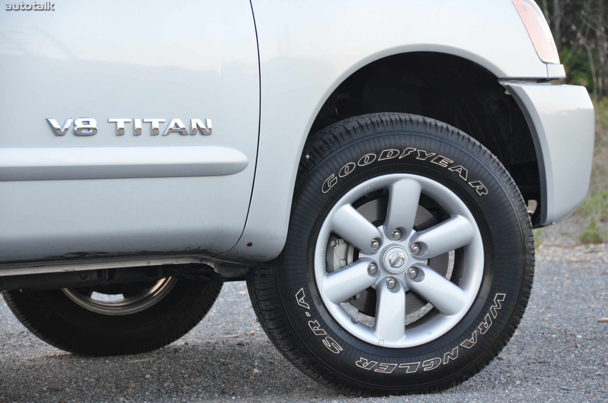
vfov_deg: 11.4
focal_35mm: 120
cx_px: 304
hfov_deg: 17.1
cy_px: 202
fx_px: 2023
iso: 1600
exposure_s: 1/320
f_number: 5
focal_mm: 80
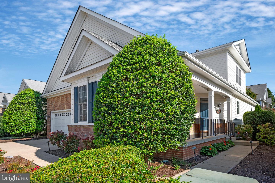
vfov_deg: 63.1
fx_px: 149
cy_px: 92
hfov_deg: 85.5
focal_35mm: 20
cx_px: 138
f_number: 6.3
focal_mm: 19.5
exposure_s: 1/320
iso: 100
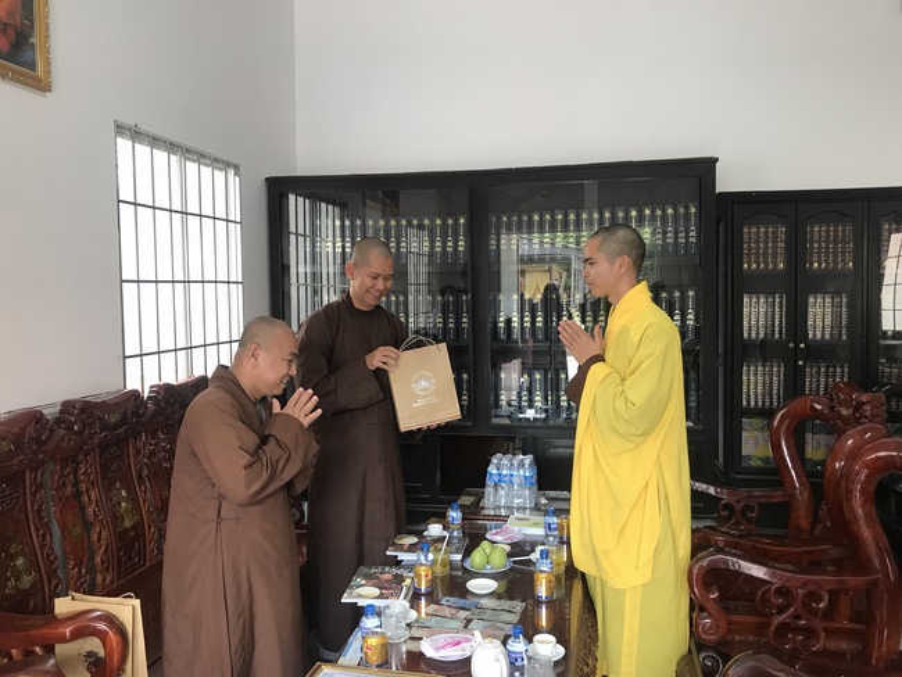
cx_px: 451
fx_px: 730
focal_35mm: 28
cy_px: 338
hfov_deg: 63.4
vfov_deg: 49.8
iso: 25
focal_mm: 3.99
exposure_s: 1/33
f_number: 1.8
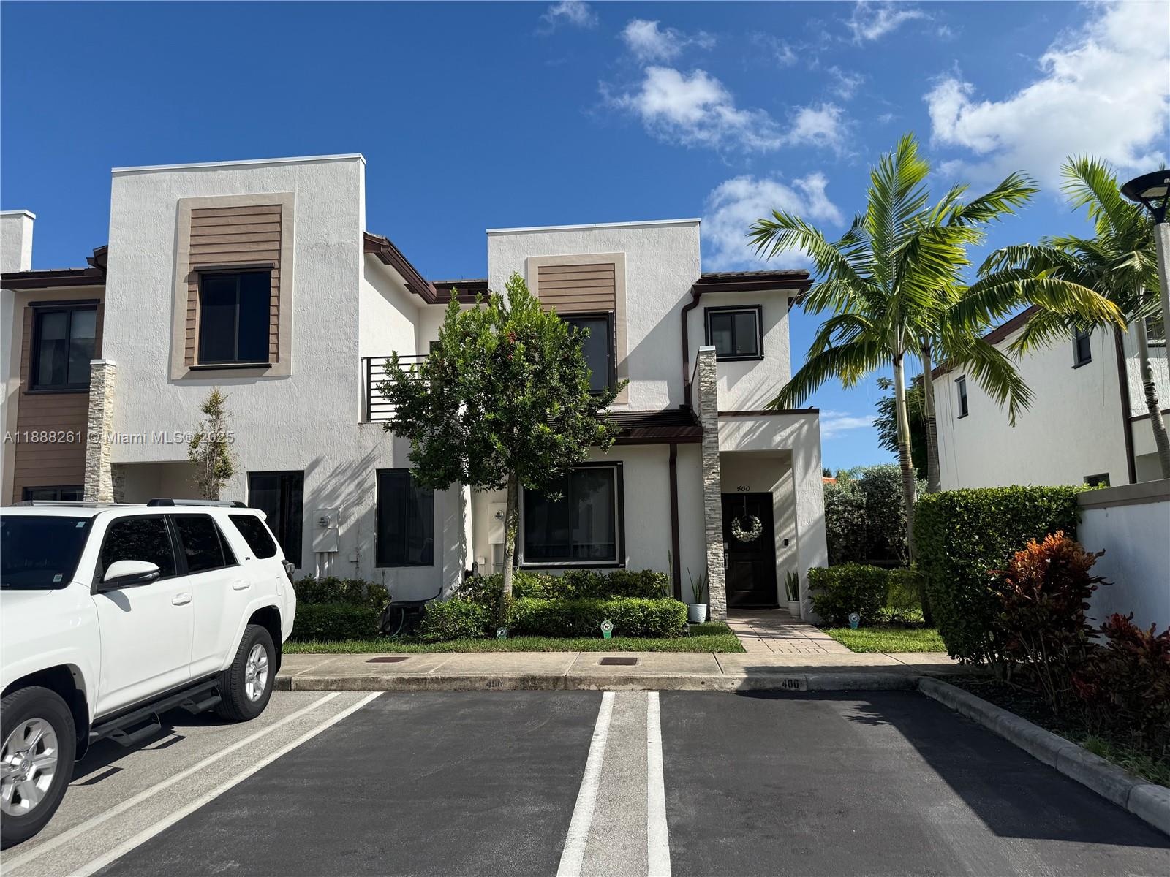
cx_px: 585
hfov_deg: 71.6
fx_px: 811
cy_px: 438
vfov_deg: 56.8
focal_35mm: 24
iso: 80
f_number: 1.78
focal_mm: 6.76
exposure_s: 1/5714
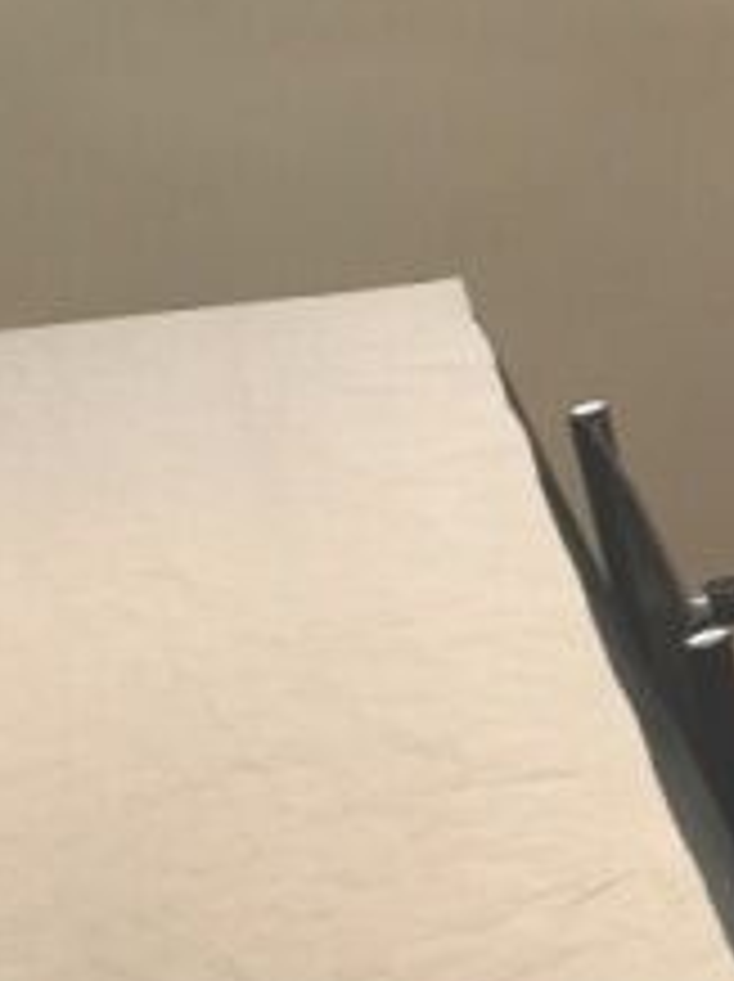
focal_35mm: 128
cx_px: 1531
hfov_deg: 10.5
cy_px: 40
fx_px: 3626
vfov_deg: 15.2
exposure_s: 1/40
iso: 25
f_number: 2.2
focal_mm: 4.15
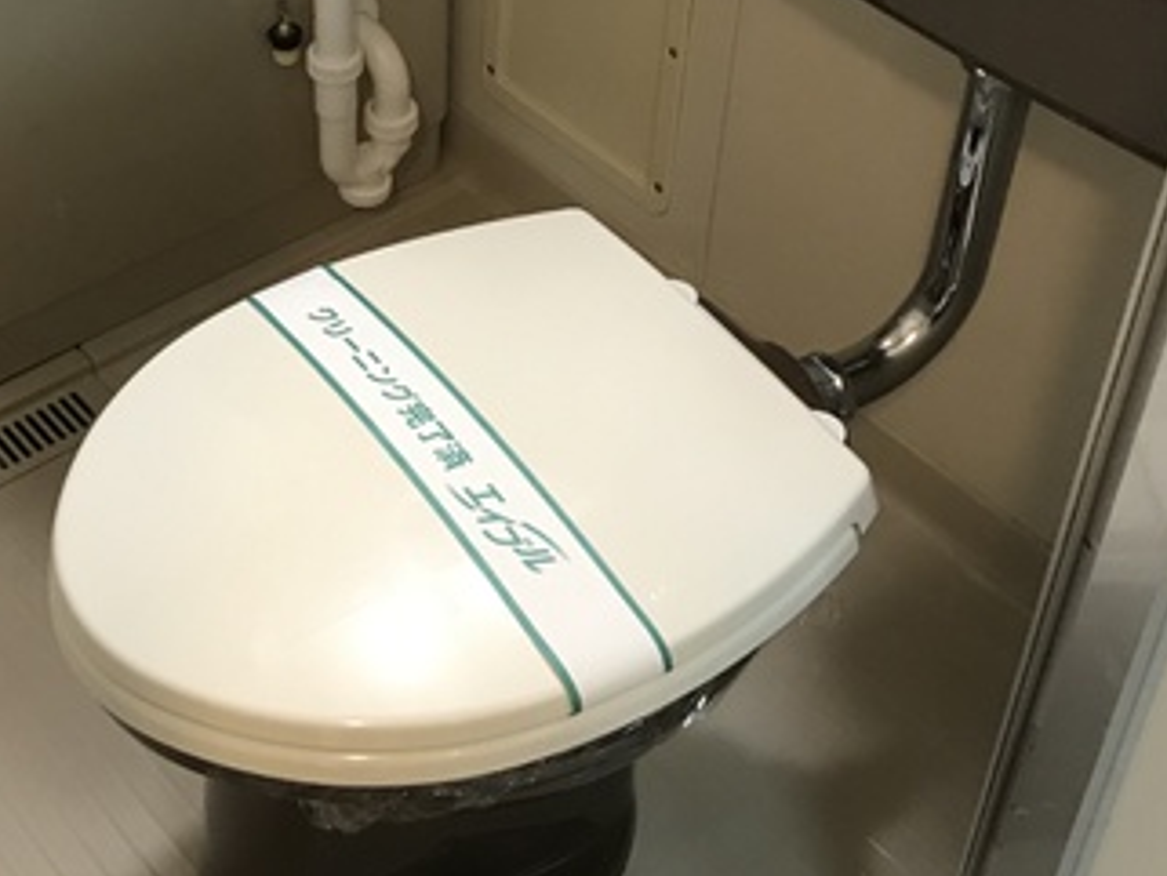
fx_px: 2057
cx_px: 331
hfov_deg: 31.3
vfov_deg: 23.7
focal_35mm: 61
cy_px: 184
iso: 50
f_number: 1.8
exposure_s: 1/15
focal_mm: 3.99
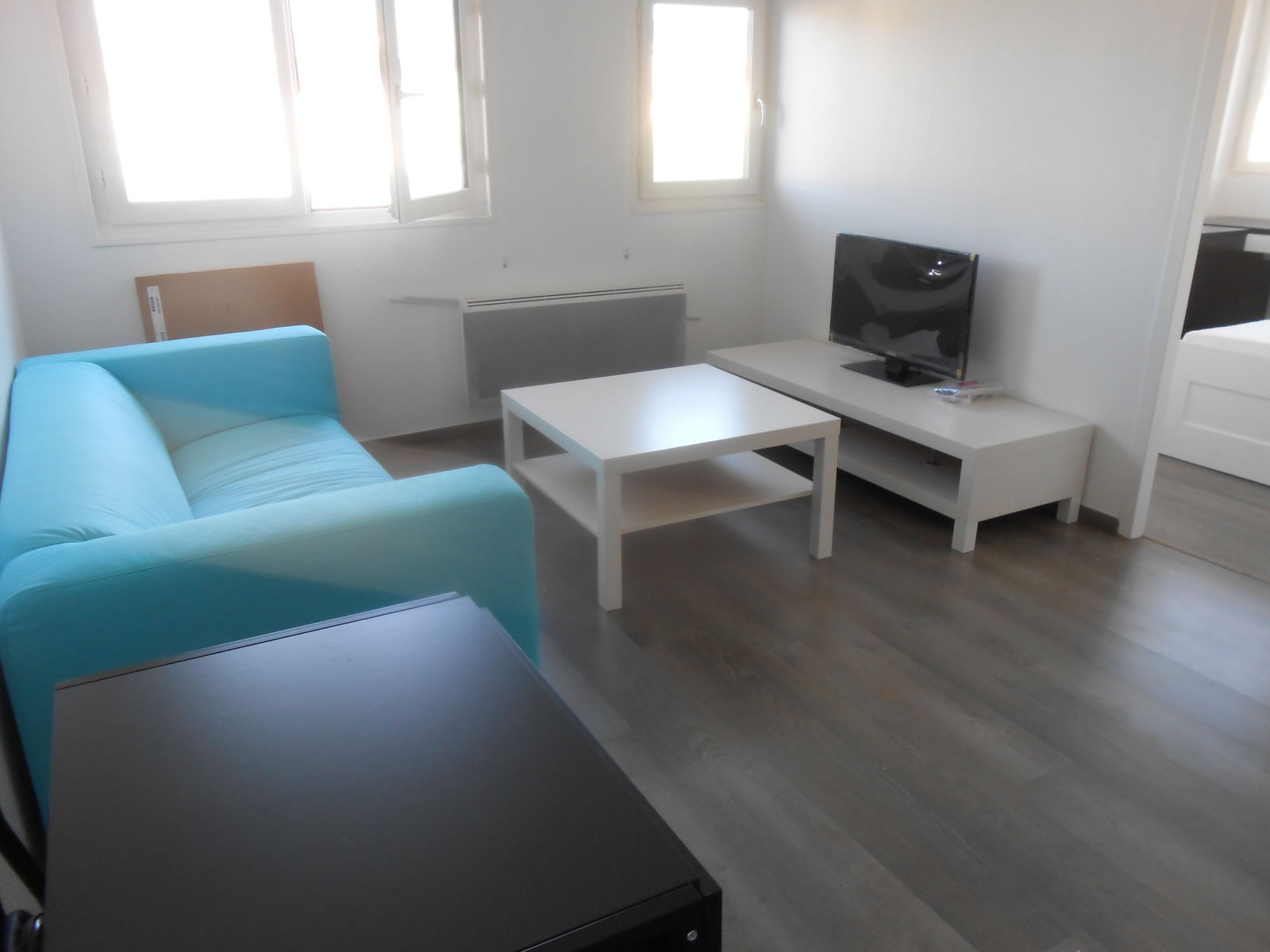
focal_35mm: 26
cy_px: 476
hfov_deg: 67.3
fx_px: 954
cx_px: 635
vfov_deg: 53.1
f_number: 3.5
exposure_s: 1/30
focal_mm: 4.6
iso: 160
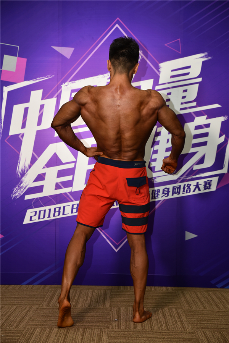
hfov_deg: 24.7
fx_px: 524
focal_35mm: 55
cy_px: 172
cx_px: 114
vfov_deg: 36.2
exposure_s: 1/160
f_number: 4
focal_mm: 55
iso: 800
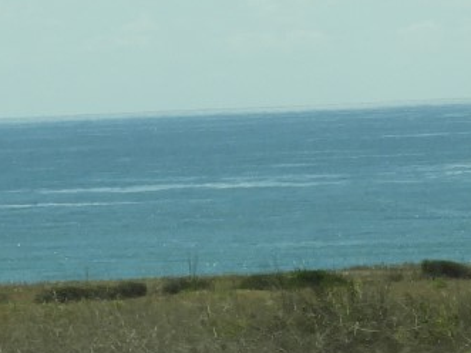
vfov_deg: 3.3
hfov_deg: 4.3
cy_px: 184
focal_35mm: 457
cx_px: 396
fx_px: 6216
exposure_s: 1/800
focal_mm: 18.8
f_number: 4.8
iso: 100
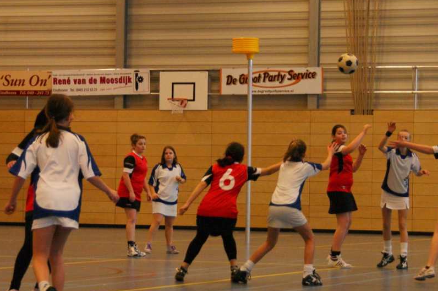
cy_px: 178
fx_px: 1373
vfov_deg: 12.1
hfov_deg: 18.1
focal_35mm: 113
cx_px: 297
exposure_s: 1/125
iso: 800
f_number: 5
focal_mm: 50
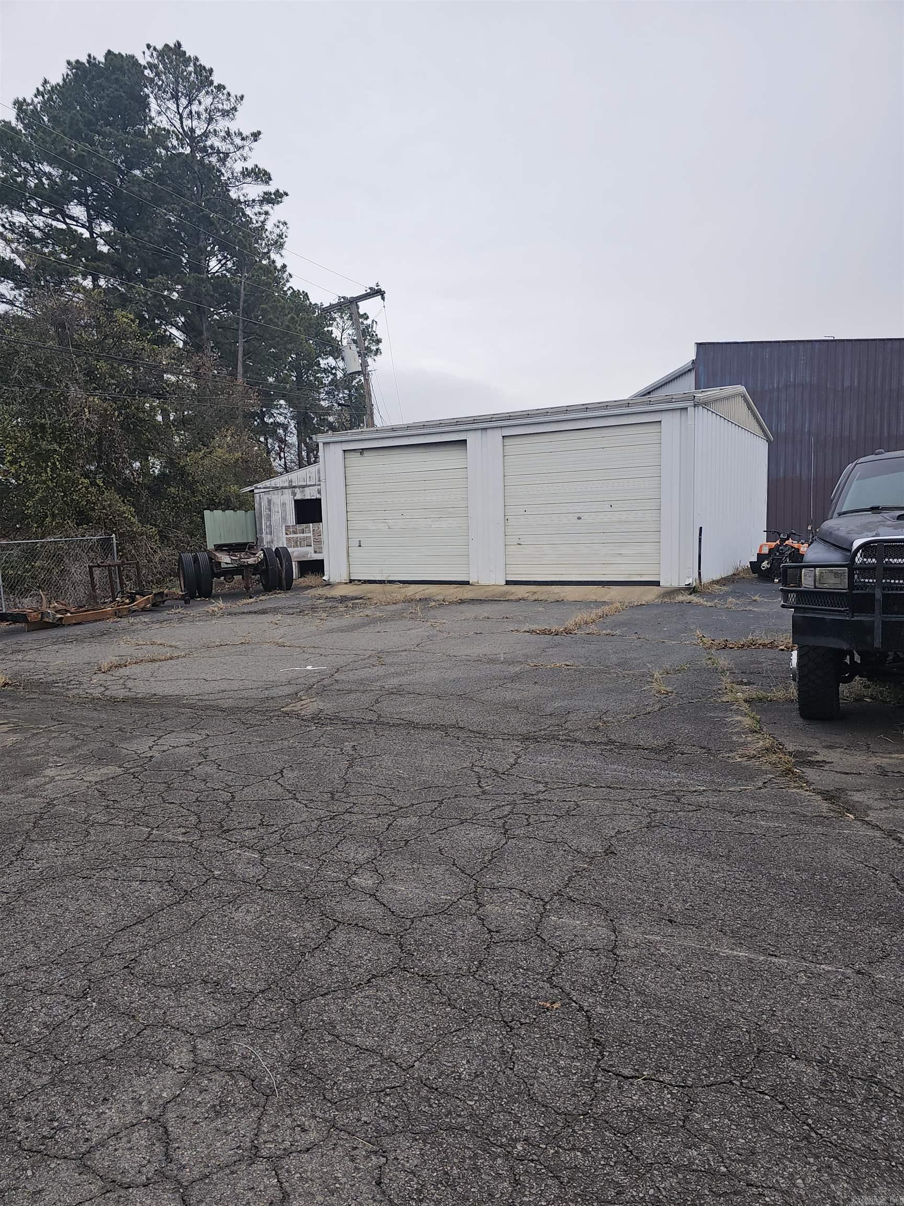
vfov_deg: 73.9
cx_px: 452
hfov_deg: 58.9
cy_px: 603
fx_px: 801
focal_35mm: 23
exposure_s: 1/163
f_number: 1.7
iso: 10
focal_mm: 6.3
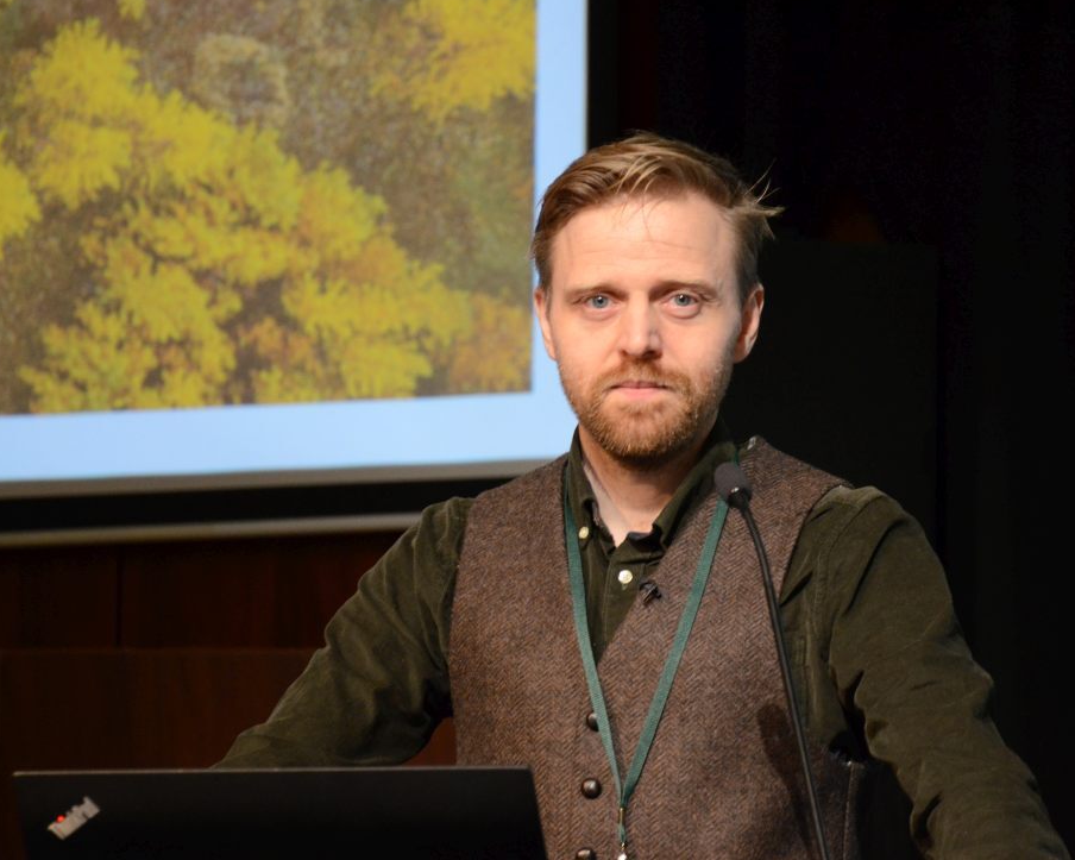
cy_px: 428
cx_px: 590
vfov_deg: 8.6
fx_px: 5713
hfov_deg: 10.7
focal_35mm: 180
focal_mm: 105
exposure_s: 1/50
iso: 2000
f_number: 5.6
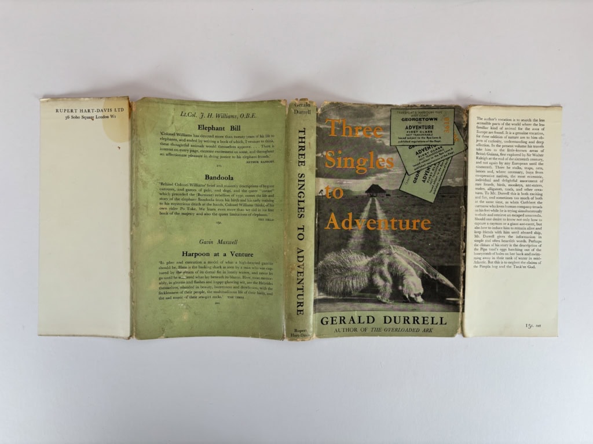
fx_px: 445
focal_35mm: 26
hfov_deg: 67.3
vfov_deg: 53.1
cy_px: 222
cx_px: 296
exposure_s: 1/156
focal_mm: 6
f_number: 1.6
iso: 40
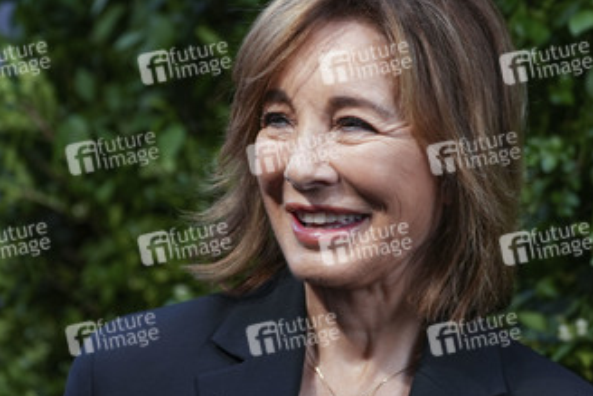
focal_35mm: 248
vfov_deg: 5.5
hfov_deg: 8.3
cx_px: 316
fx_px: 4087
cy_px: 199
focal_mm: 181
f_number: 5.6
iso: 1600
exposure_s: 1/400
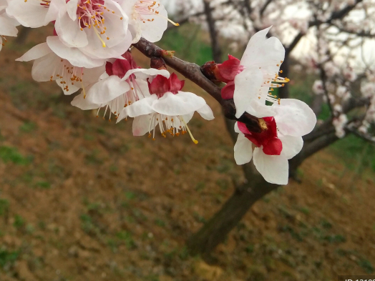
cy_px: 22
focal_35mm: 41
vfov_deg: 33.1
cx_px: 141
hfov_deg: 45.4
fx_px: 444
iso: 50
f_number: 2.2
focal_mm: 3.66
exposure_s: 1/521
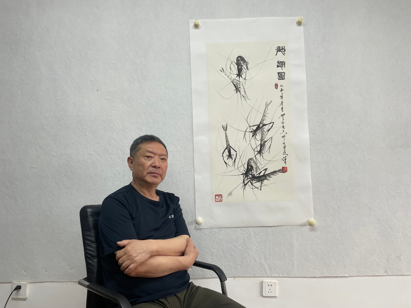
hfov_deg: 67.3
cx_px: 206
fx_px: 309
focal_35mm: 26
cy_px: 154
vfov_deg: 53.1
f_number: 1.6
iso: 64
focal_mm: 4.2
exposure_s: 1/100
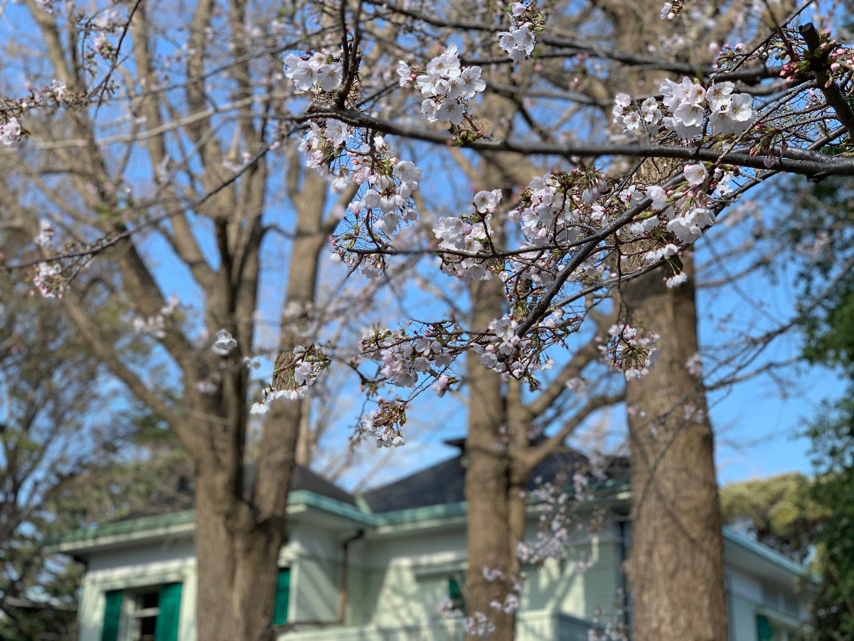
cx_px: 427
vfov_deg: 28.0
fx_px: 1283
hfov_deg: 36.8
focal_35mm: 52
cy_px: 320
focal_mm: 6
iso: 16
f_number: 2.4
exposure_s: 1/369
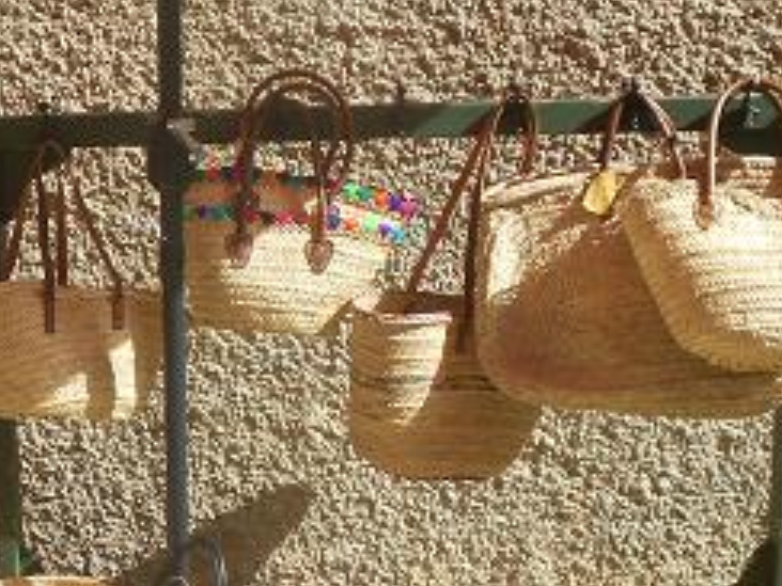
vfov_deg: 21.5
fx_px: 1536
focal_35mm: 68
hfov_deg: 28.2
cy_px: 392
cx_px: 210
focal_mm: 5.8
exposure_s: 1/400
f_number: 3.6
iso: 80
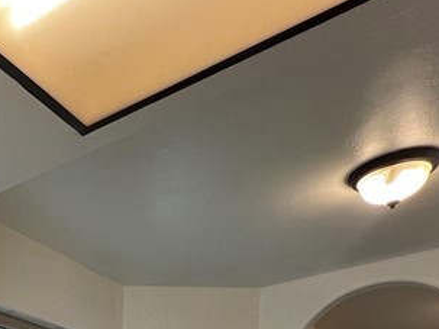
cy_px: 517
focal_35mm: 44
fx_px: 558
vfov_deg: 24.2
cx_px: -87
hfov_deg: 34.5
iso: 160
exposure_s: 1/120
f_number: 1.8
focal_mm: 1.57
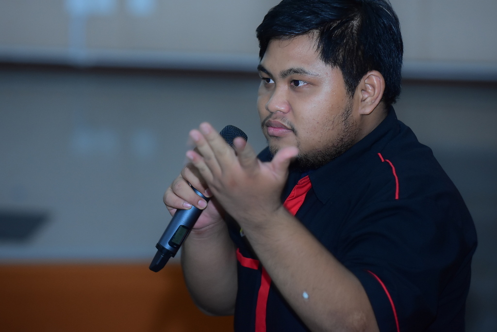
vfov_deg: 6.8
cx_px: 248
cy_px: 166
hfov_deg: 10.1
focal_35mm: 202
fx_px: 2798
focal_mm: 135
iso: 2000
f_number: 2.8
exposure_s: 1/160
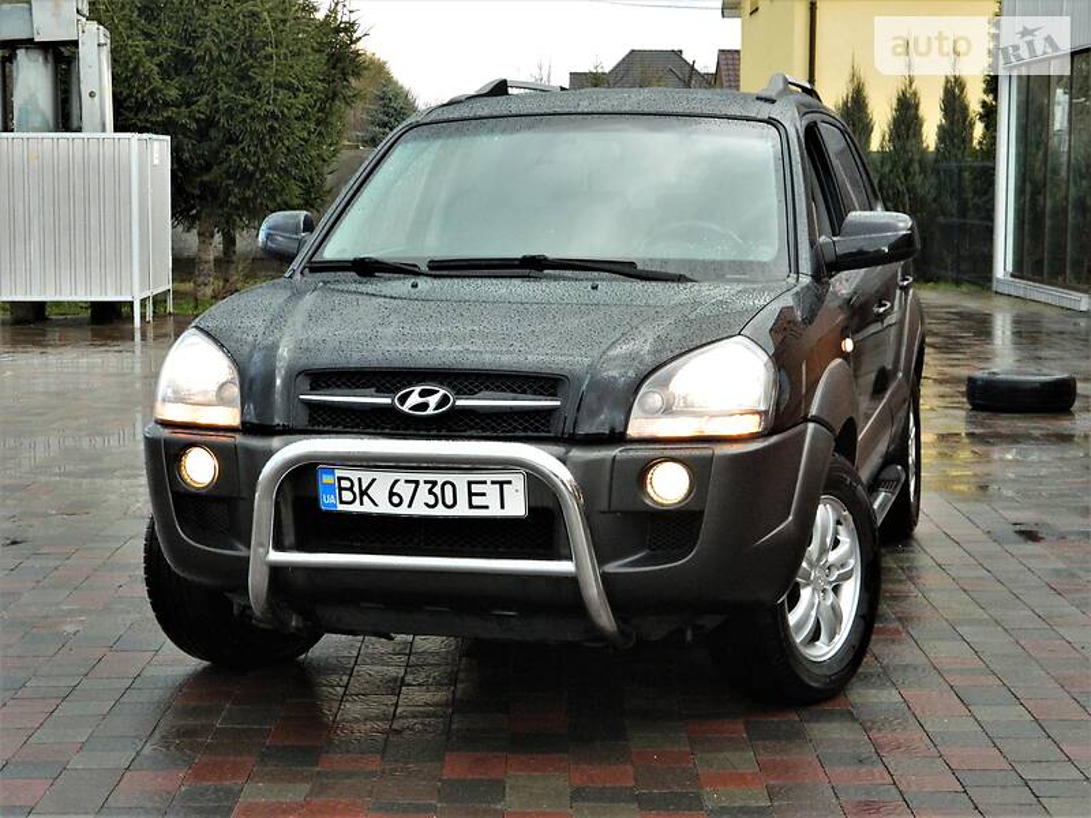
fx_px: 2206
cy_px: 409
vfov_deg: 21.0
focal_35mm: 70
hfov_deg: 27.8
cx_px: 546
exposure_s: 1/250
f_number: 4
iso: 400
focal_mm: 12.6
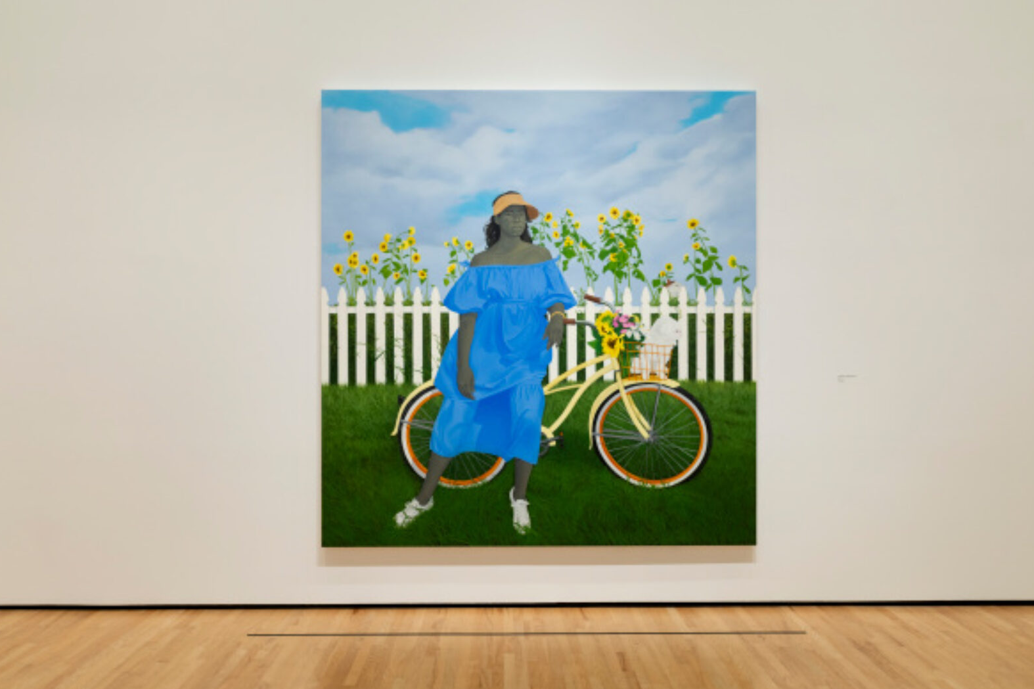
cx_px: 518
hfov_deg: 54.4
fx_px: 1005
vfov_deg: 37.8
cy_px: 354
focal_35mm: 35
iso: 400
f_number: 8
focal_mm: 34
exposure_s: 1/13
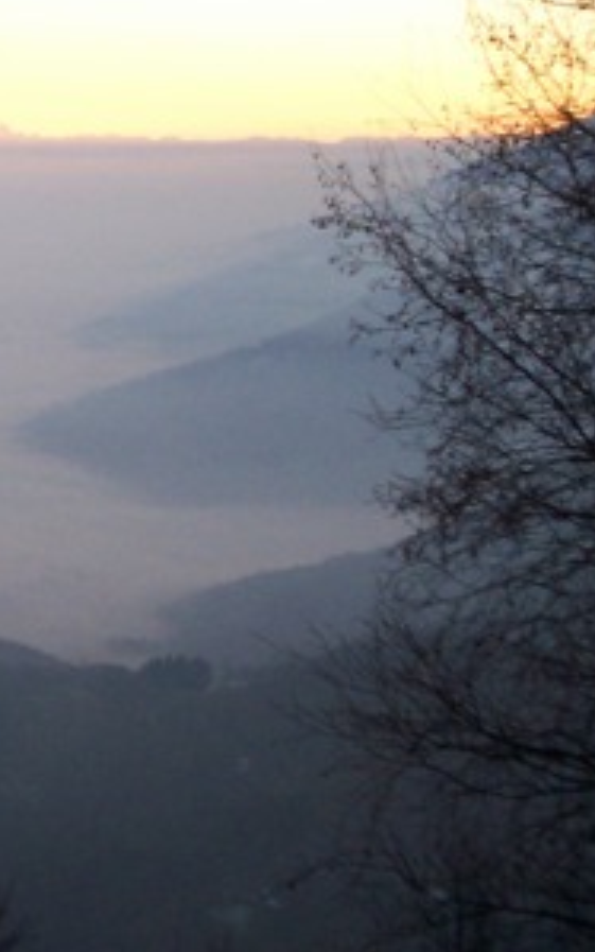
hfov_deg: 12.5
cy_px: 280
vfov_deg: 20.3
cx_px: -108
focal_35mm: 102
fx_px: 2645
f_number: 4.5
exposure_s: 1/97.4
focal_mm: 5.9
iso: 100
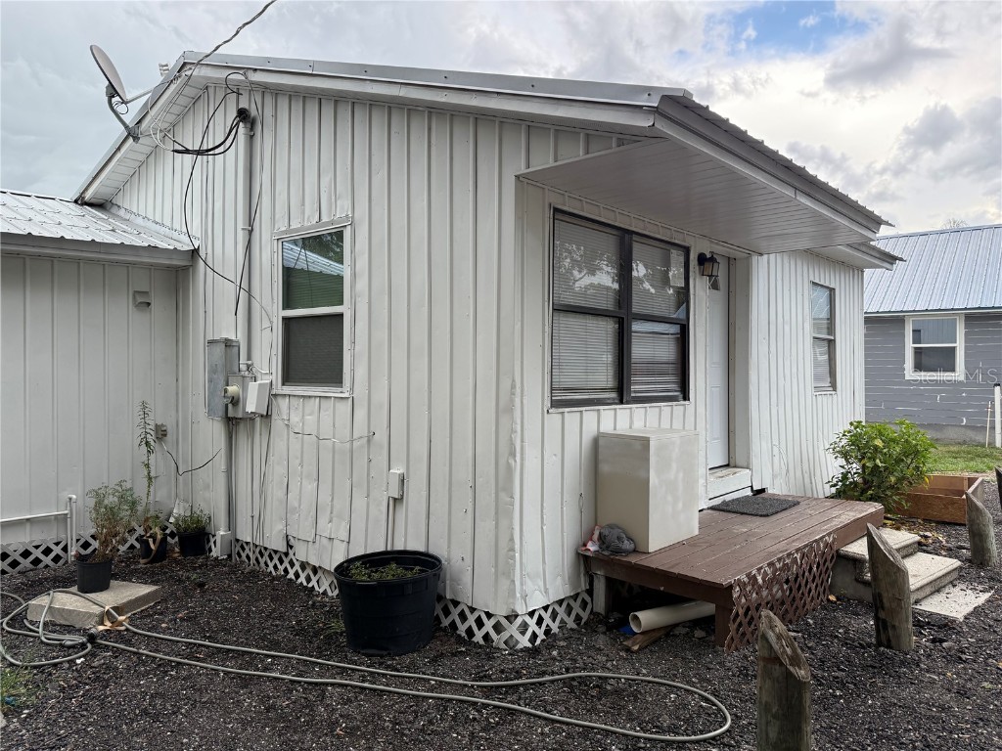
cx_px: 501
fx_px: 695
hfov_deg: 71.6
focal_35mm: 24
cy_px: 376
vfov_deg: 56.8
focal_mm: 6.76
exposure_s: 1/230
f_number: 1.78
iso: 100
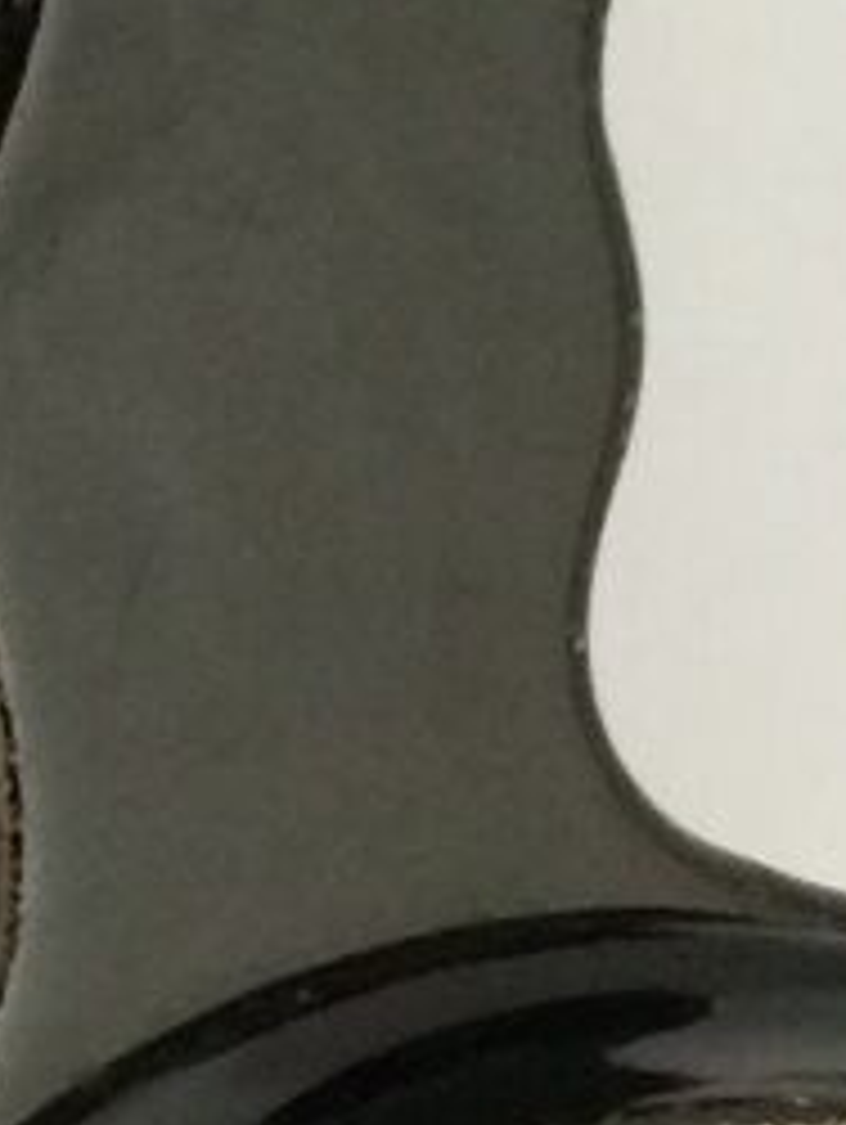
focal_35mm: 189
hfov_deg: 7.9
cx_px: 423
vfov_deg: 10.4
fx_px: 6148
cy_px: 18
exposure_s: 1/33
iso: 250
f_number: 2.2
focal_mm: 4.15
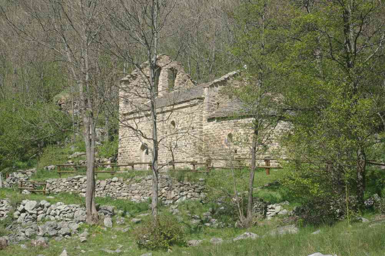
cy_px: 128
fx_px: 801
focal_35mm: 75
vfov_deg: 18.1
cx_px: 192
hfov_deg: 27.0
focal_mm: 50
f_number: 9.5
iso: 100
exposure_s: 1/125
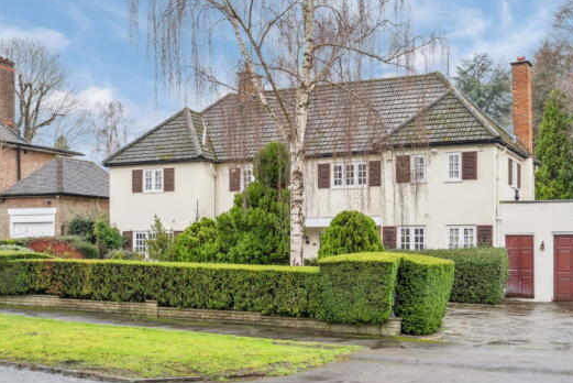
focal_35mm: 44
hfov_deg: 44.4
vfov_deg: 30.5
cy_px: 155
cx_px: 323
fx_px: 701
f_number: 4
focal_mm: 35
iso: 320
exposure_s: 1/50
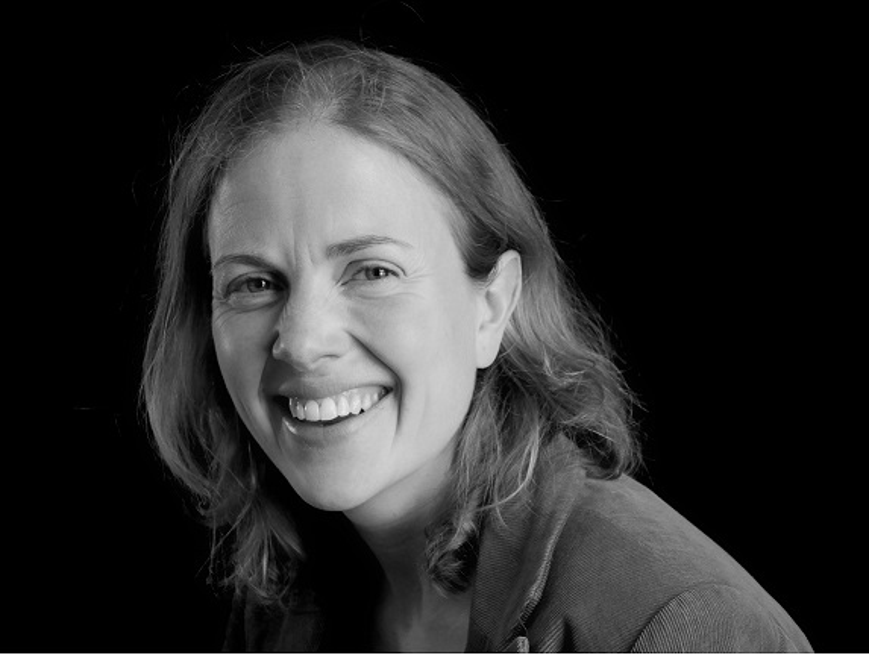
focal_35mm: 80
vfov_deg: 18.5
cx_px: 434
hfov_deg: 24.4
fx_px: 2012
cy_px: 328
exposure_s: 1/80
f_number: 5.6
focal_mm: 40
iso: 2000
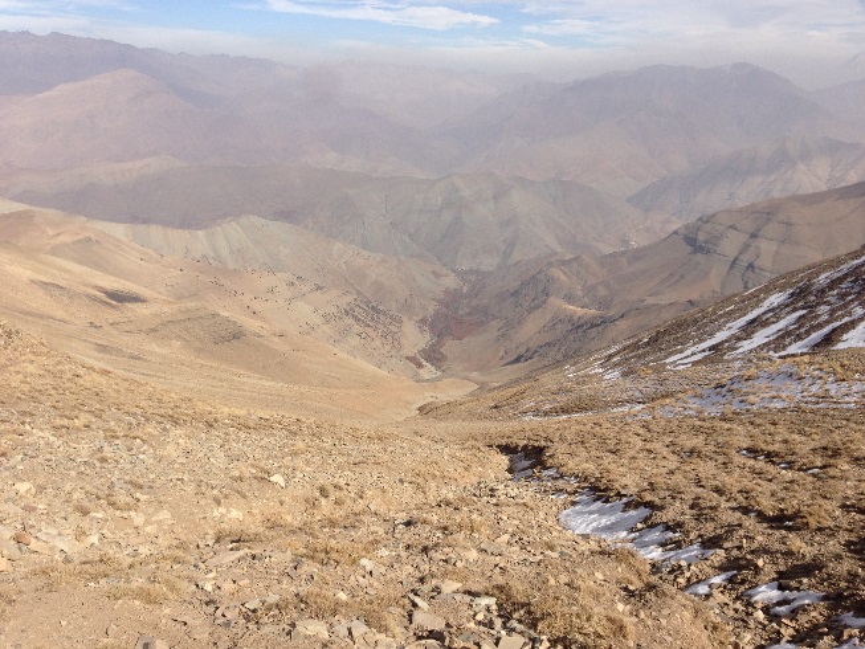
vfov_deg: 43.0
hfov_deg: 55.3
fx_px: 825
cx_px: 432
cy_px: 324
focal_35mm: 33
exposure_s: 1/2088
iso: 50
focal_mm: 4.12
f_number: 2.4
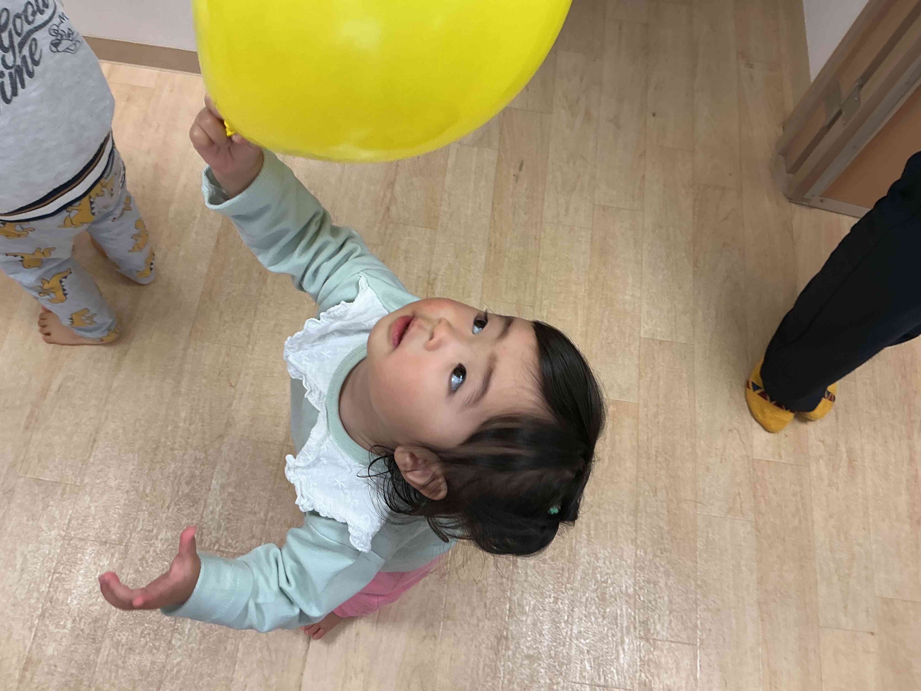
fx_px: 772
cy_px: 346
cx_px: 460
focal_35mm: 29
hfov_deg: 61.7
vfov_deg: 48.2
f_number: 1.8
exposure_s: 1/120
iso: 32
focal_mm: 3
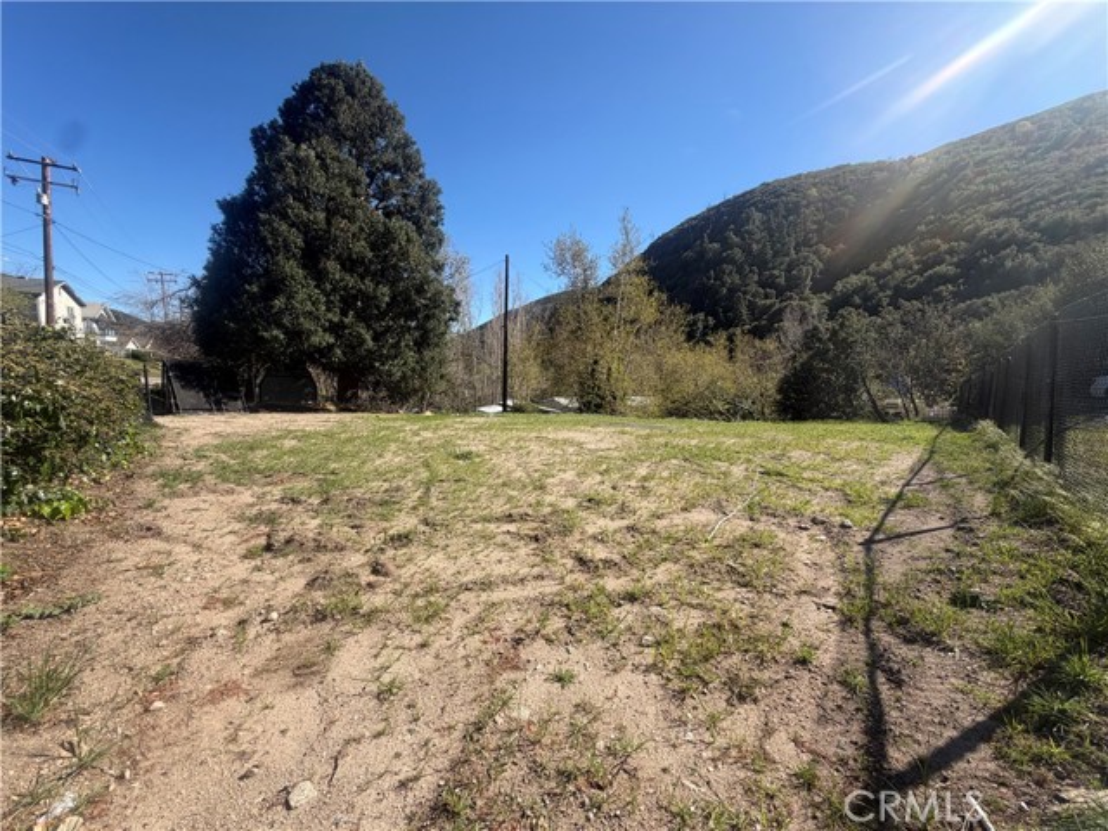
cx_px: 554
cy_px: 416
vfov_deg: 85.7
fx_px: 448
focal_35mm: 14
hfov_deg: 102.1
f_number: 2.2
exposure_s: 1/770
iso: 32
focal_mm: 2.22
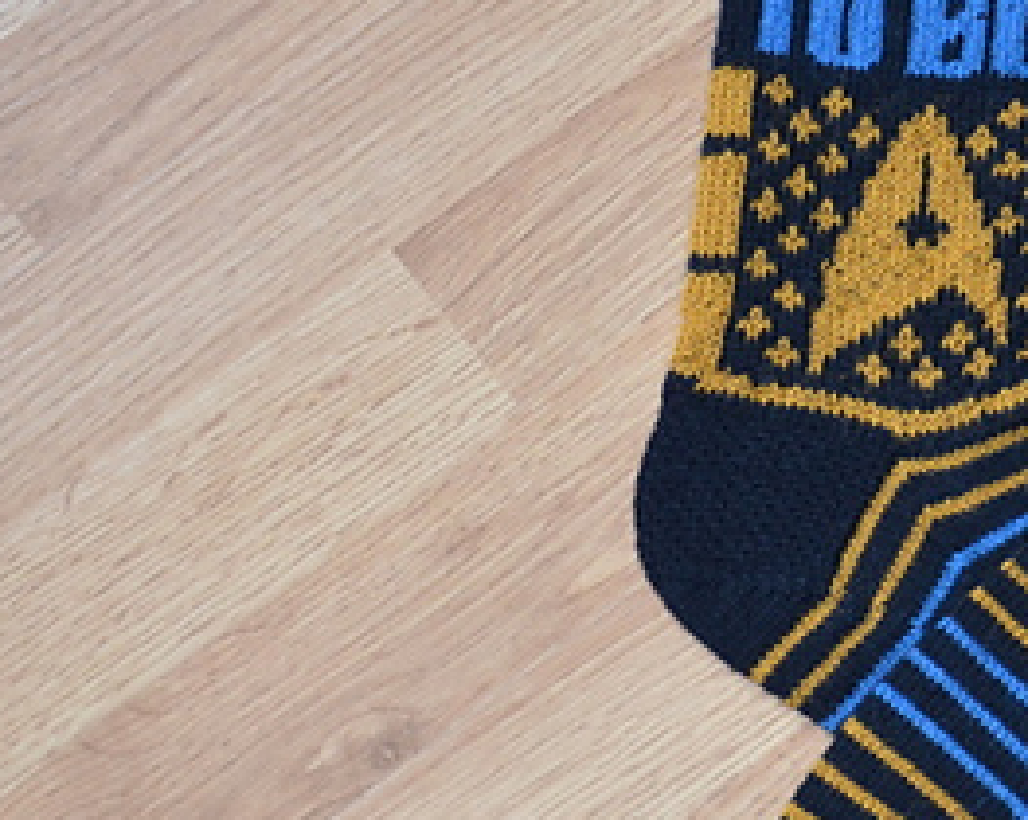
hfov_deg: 13.8
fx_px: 4165
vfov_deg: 11.3
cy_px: 433
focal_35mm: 137
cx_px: 1102
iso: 1000
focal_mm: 40
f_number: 5
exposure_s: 1/80
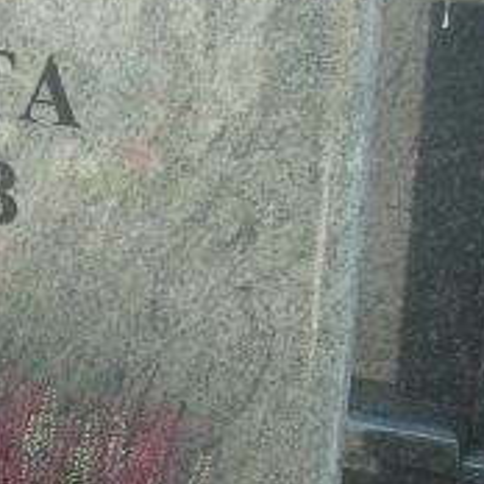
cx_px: -145
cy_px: 448
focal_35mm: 114
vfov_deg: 15.1
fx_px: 1803
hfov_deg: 14.6
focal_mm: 5.2
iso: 80
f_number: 2.8
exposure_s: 1/160
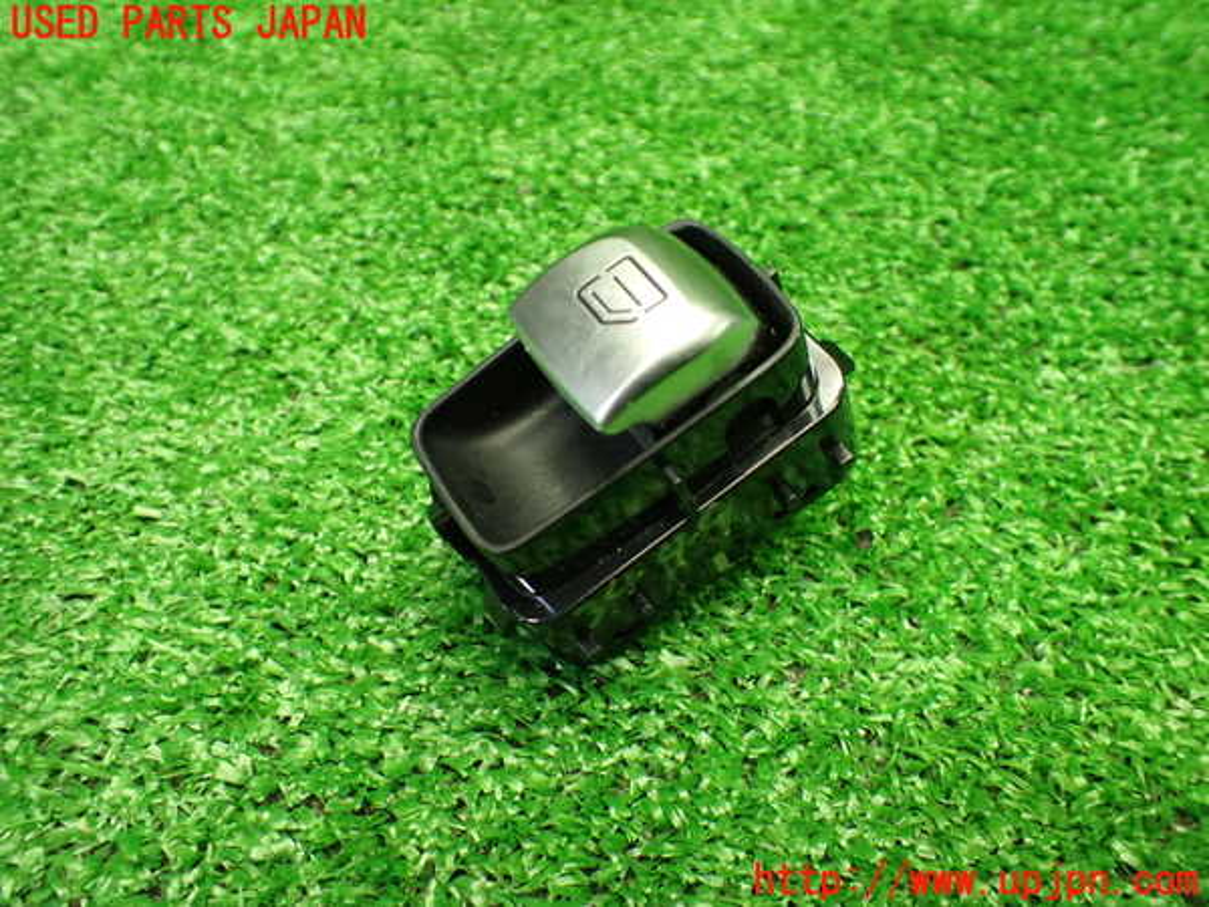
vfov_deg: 46.8
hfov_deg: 60.0
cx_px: 604
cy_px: 454
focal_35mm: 30
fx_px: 1048
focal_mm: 5.4
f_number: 2.3
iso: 800
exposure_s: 1/125
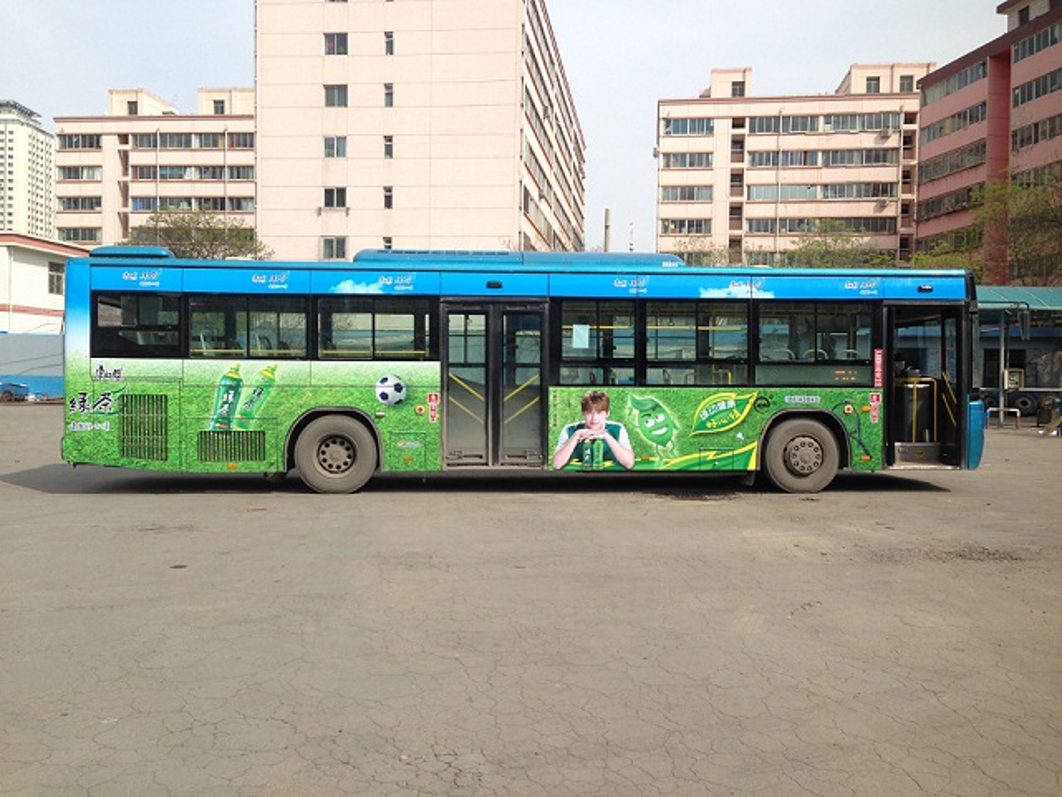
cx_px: 531
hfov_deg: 55.3
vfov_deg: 43.0
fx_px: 1013
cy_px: 398
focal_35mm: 33
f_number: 2.4
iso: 50
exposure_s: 1/1290
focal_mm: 4.12
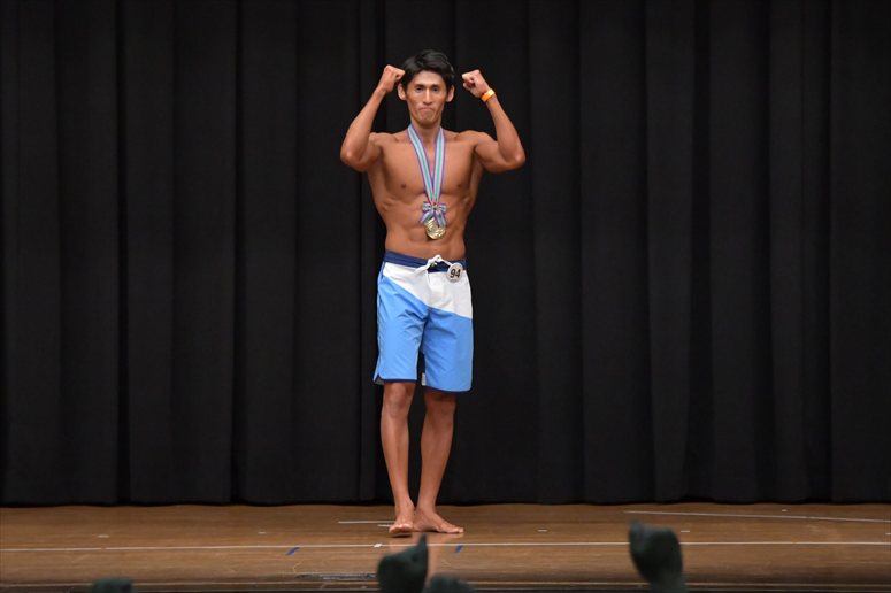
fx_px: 5368
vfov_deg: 6.3
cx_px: 446
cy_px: 296
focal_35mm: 217
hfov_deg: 9.5
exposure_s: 1/400
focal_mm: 145
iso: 6400
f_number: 5.6
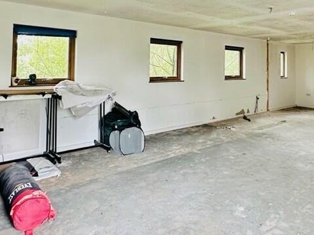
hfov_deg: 59.3
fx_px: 272
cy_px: 58
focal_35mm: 30
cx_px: 194
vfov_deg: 45.1
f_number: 2.2
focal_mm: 2.22
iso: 500
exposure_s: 1/60
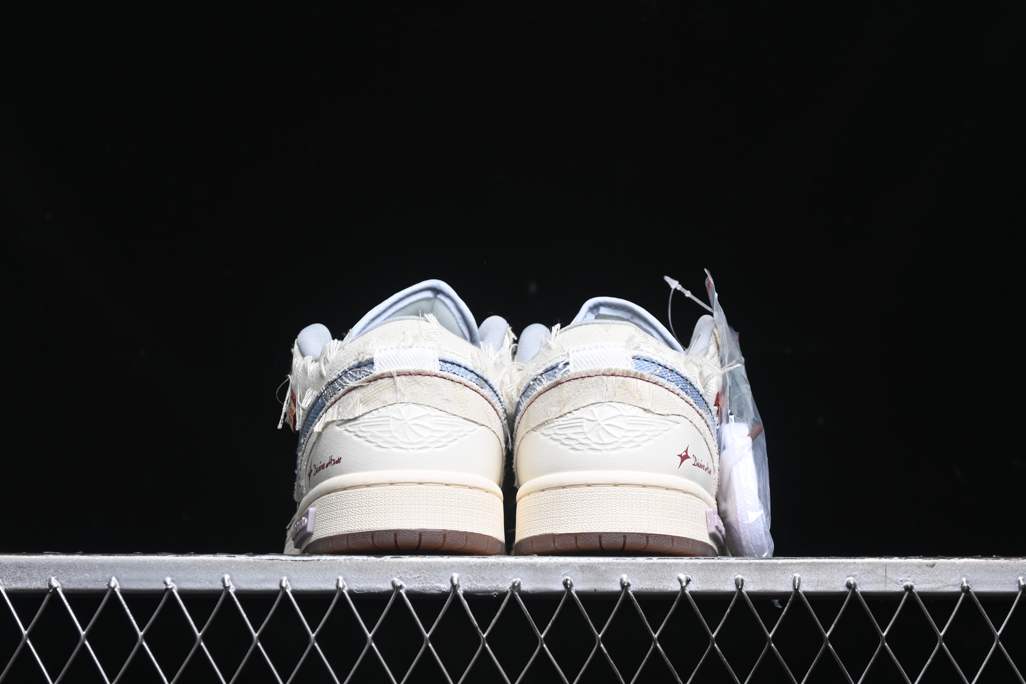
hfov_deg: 27.0
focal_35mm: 75
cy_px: 342
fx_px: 2137
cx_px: 513
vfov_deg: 18.2
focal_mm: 50
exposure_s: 1/60
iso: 160
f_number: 6.3
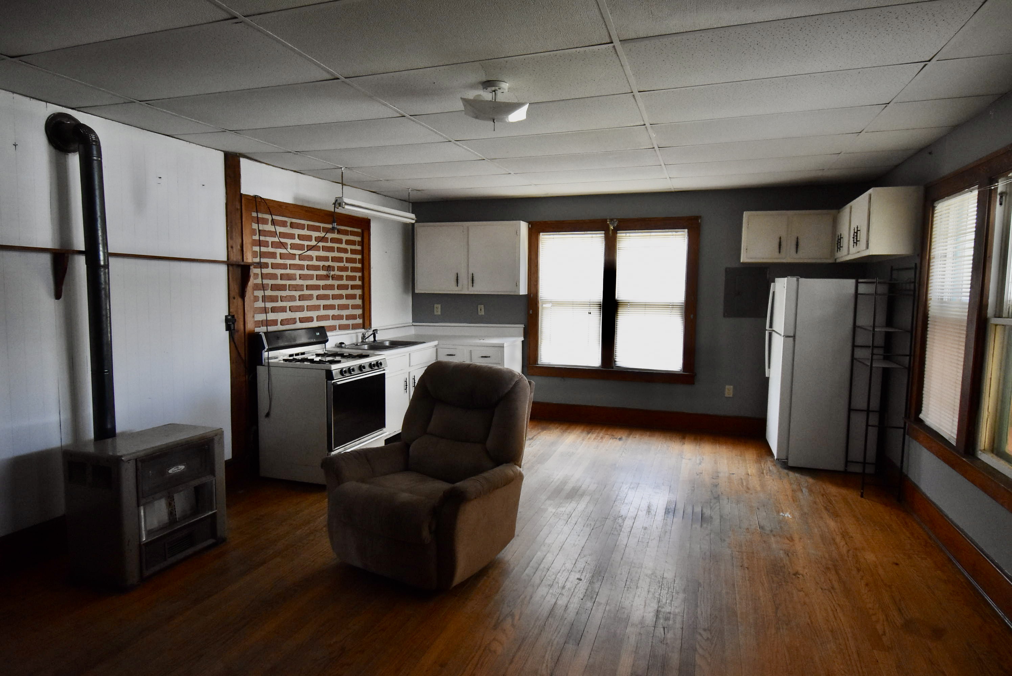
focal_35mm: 21
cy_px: 338
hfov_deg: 81.2
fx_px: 591
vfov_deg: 59.6
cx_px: 506
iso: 1800
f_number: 5
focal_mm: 14
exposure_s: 1/125
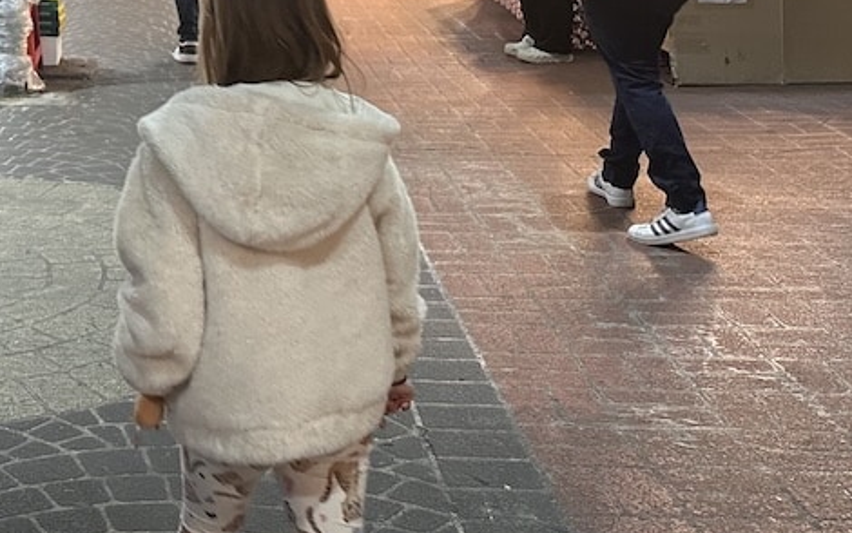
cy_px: -248
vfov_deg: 18.0
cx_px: 15
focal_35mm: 65
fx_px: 1510
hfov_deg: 29.6
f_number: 1.78
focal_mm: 6.86
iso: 200
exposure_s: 1/120
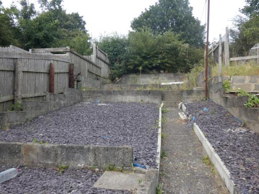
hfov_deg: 56.8
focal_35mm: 32
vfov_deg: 44.1
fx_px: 239
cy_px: 97
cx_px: 130
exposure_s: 1/400
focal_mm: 5.8
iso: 80
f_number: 3.4
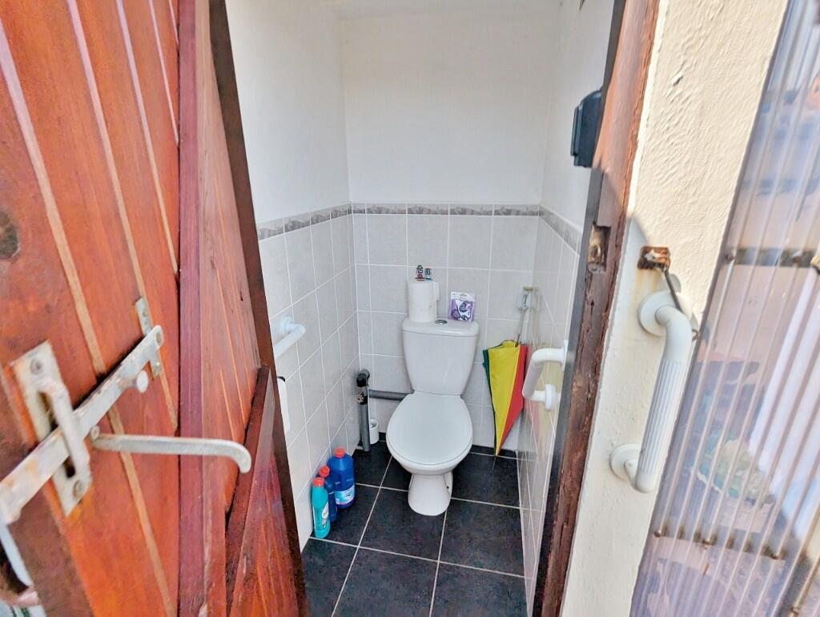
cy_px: 308
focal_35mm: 16
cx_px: 410
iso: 51
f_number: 2.2
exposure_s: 1/915
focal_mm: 2.35
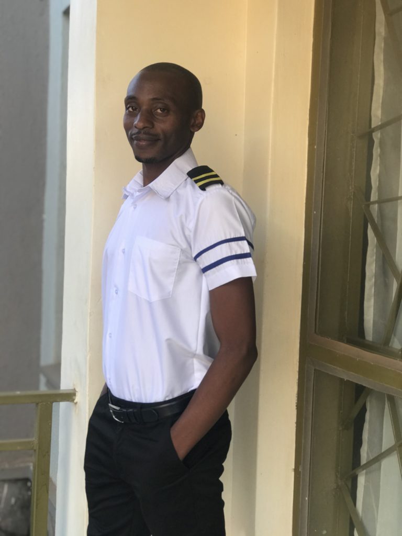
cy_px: 268
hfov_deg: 25.7
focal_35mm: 57
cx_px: 201
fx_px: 883
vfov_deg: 33.8
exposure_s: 1/50
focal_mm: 6.6
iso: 20
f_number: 2.8
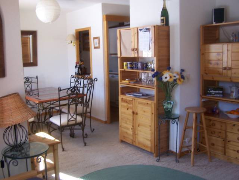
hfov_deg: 49.0
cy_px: 90
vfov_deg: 37.7
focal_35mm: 38
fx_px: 262
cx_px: 120
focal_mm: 6.3
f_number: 2.8
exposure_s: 1/30
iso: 80
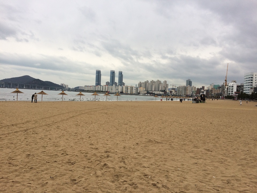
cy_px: 96
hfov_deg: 61.7
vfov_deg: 48.2
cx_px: 128
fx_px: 215
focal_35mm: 29
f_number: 2.2
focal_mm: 4.15
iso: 32
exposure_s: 1/394
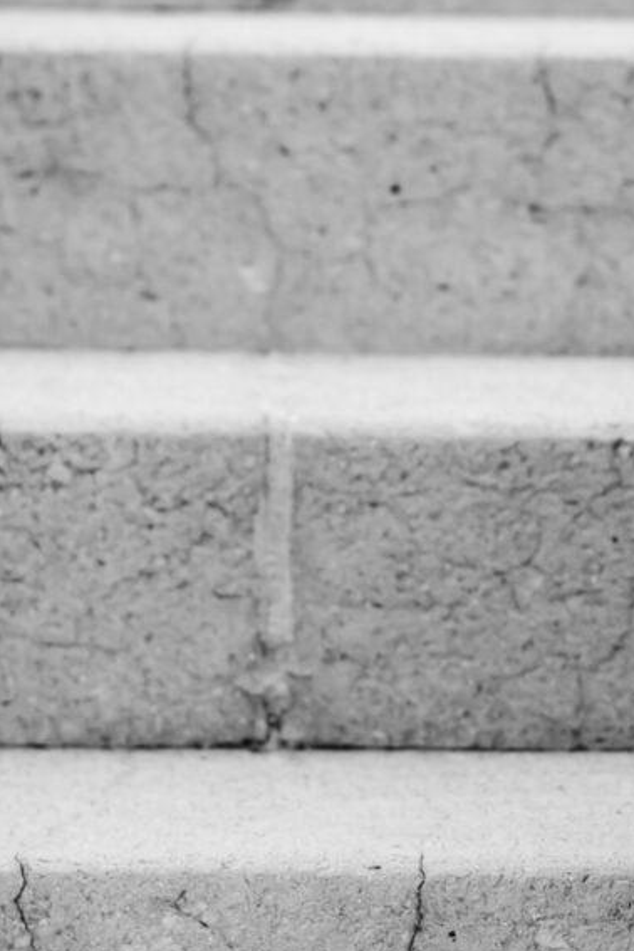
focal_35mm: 384
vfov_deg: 5.4
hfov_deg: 3.6
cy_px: 651
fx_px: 10143
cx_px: 1173
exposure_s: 1/400
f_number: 2.8
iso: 400
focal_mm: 85
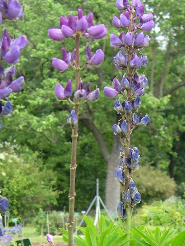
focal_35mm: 94
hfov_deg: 15.3
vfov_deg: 20.1
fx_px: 670
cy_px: 257
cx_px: 211
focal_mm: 8
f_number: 2.8
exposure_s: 1/138
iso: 100
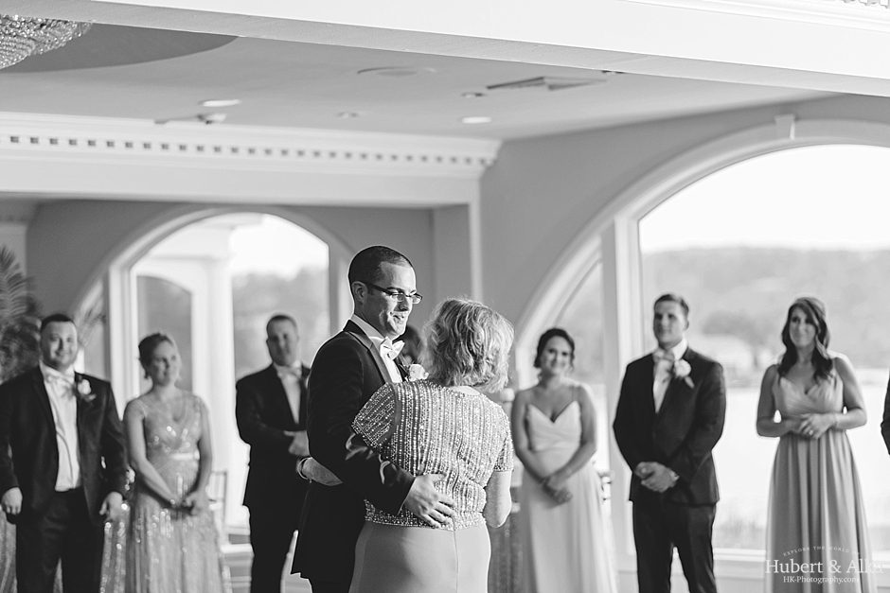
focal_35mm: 85
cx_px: 445
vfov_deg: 16.1
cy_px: 296
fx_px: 2102
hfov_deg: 23.9
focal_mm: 85
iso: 400
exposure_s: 1/160
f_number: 1.8
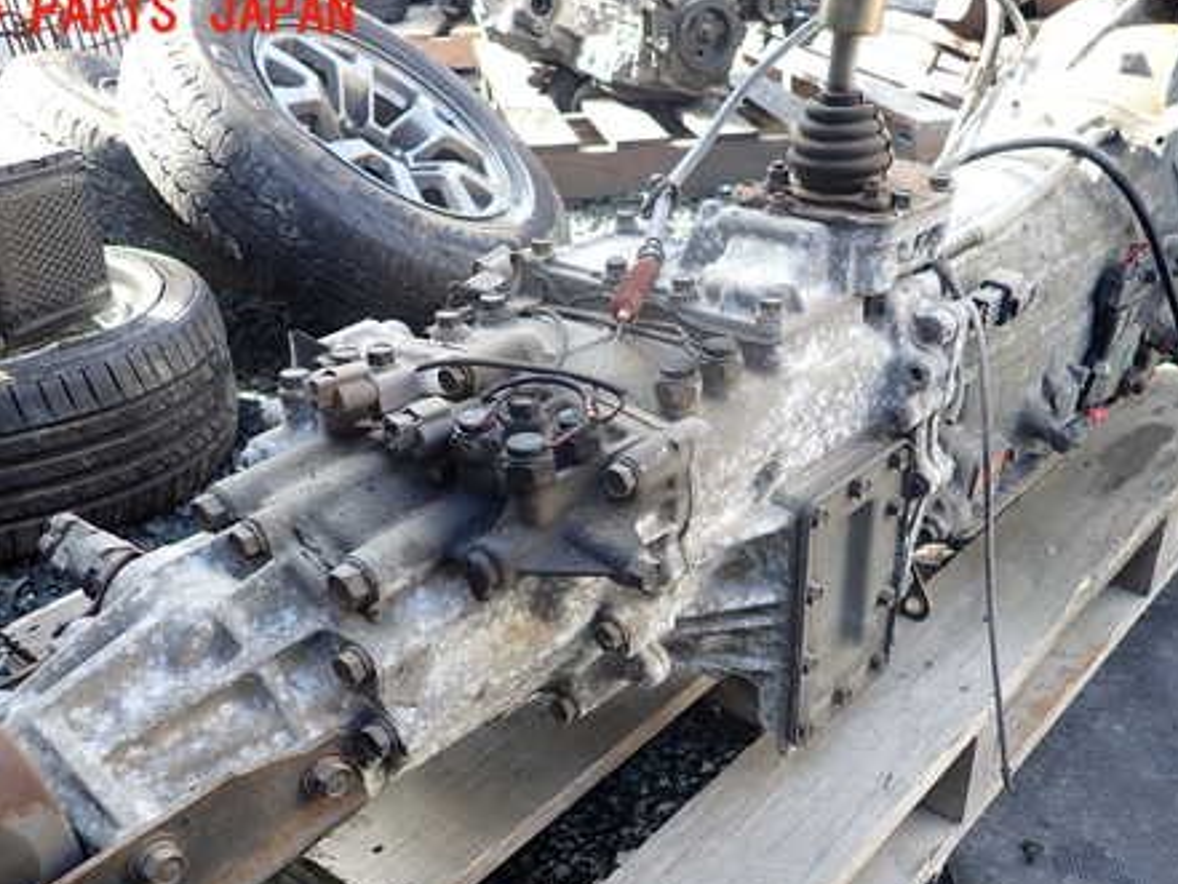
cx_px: 670
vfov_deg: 41.3
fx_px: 1157
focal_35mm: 34
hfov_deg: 53.8
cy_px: 582
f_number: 2
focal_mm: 4.5
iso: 100
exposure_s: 1/125
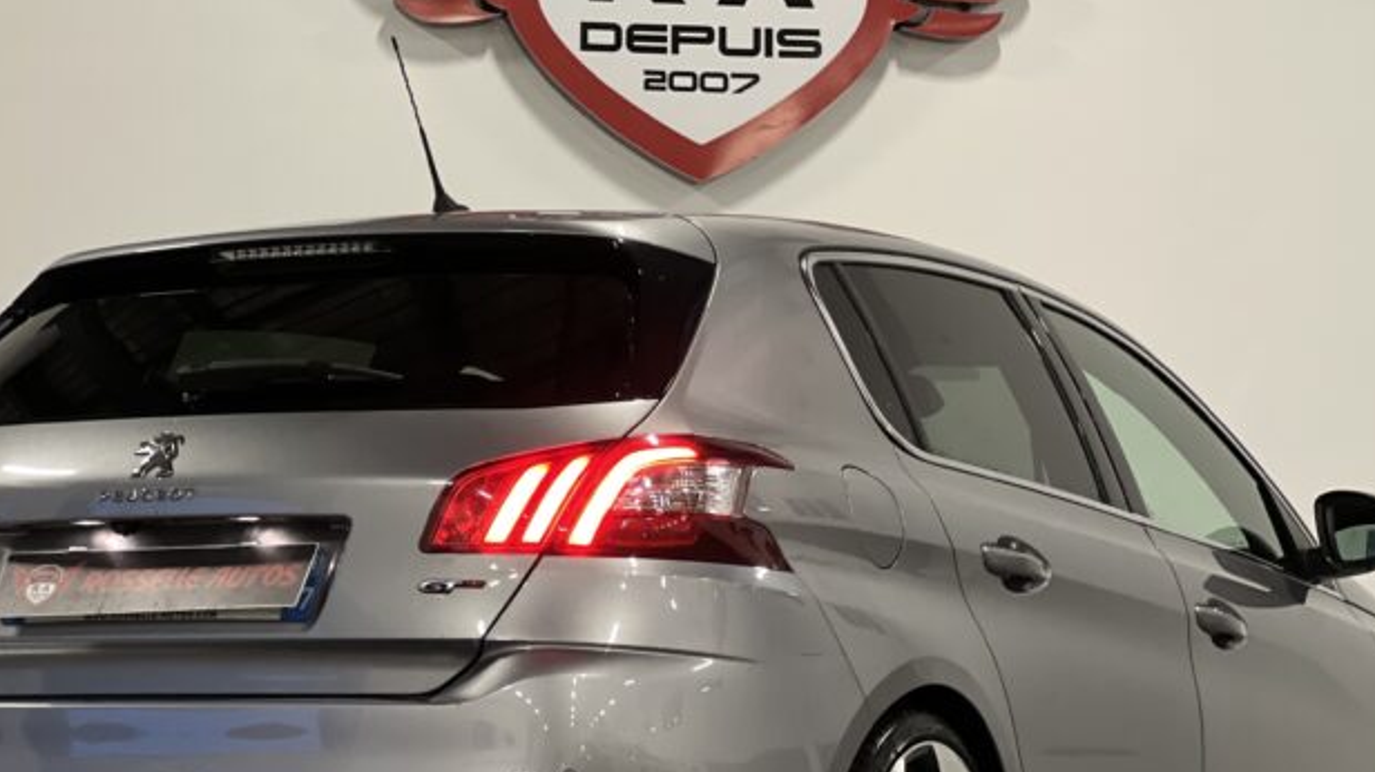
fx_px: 3973
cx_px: 623
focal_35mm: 109
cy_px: 451
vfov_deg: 11.1
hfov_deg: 19.6
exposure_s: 1/14
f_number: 2.8
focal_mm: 9
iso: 500
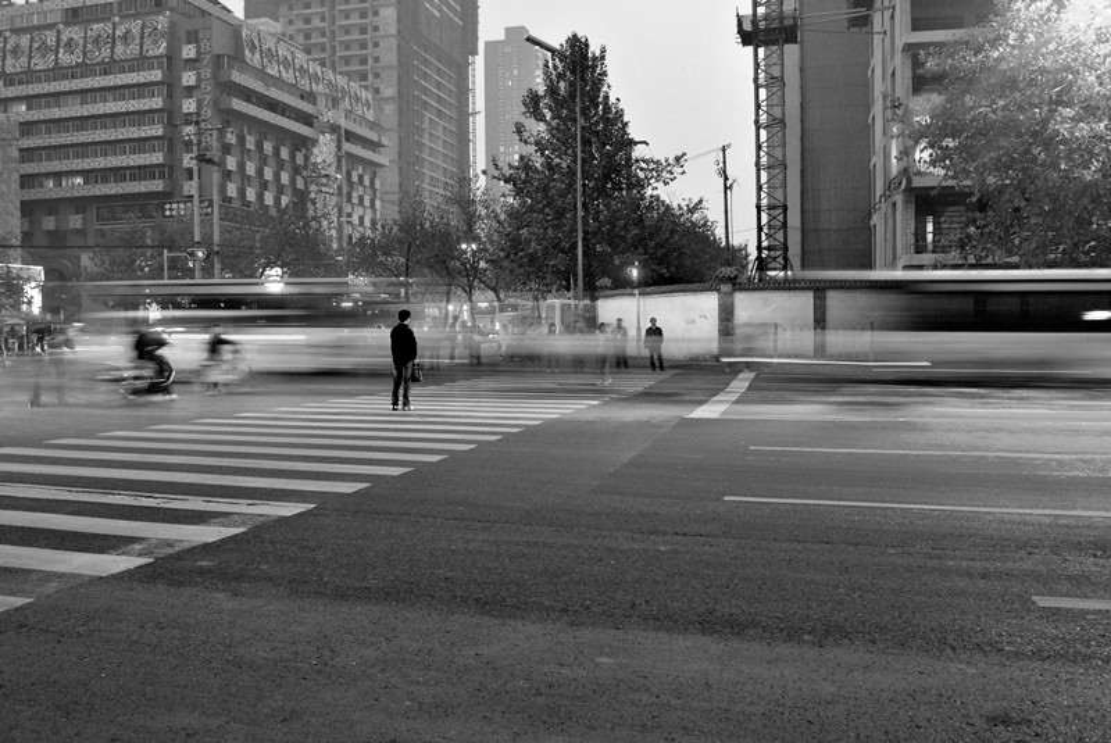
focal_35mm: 30
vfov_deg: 43.7
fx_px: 927
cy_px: 372
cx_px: 556
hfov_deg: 61.9
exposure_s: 1.3
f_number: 8
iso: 720
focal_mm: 20
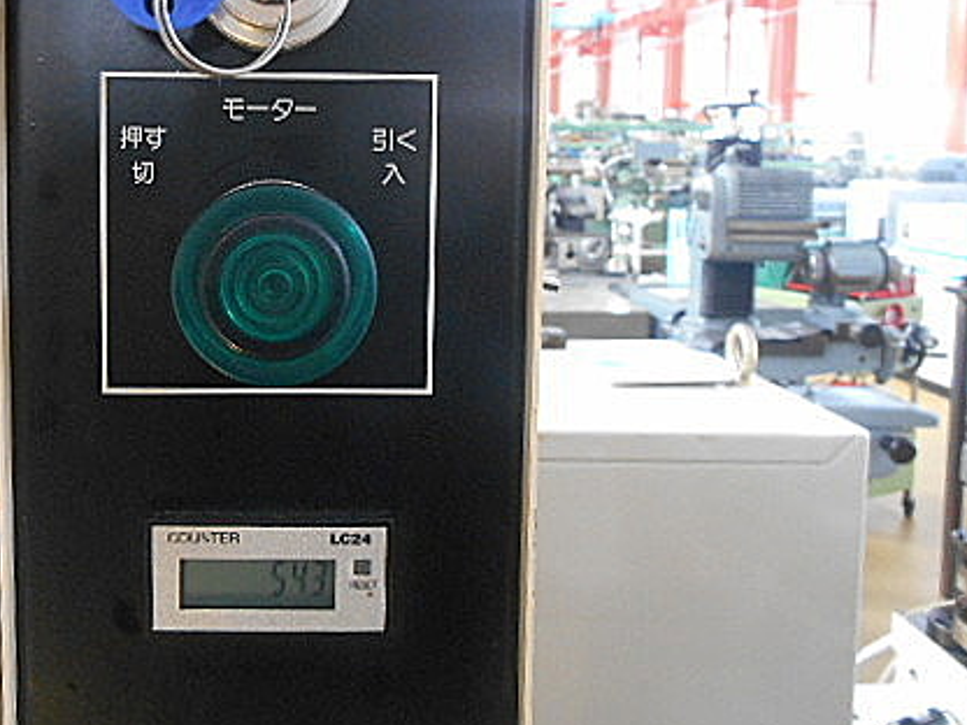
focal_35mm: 40
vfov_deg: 35.7
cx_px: 277
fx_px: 1117
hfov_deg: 45.6
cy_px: 256
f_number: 3.4
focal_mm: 4.7
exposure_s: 1/25
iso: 400
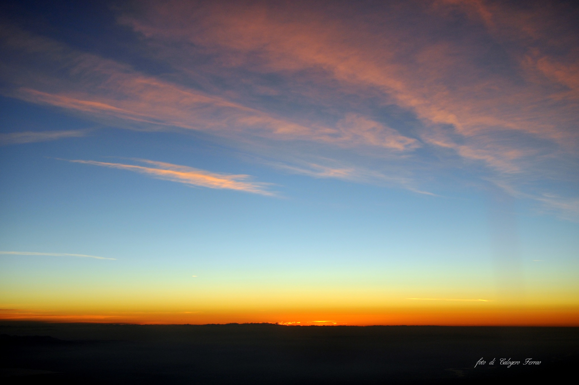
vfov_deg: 31.8
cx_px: 290
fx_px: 675
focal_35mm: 42
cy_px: 192
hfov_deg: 46.4
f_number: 5.6
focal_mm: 28
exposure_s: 1/125
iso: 200
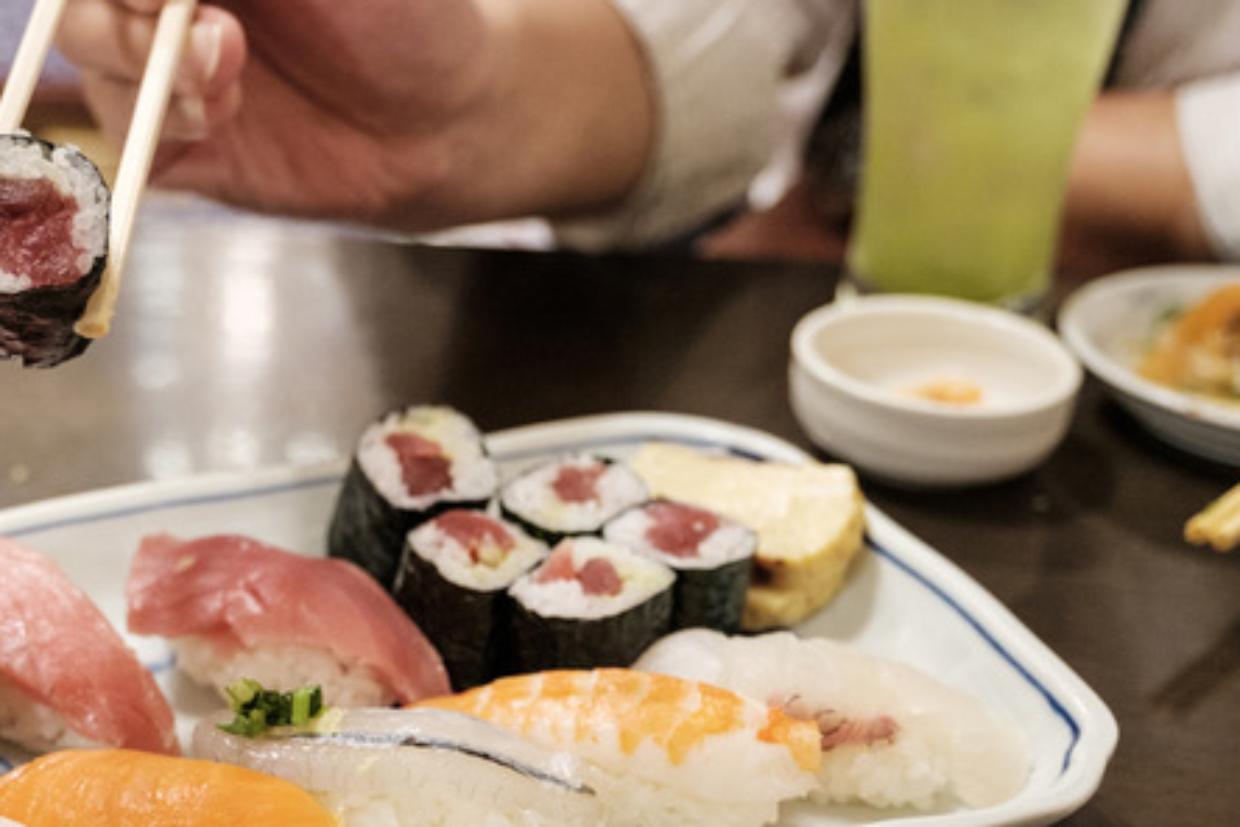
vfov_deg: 23.2
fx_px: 1998
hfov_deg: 33.4
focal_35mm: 58
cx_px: 226
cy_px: 576
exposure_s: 1/60
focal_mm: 22
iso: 2000
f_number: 2.8
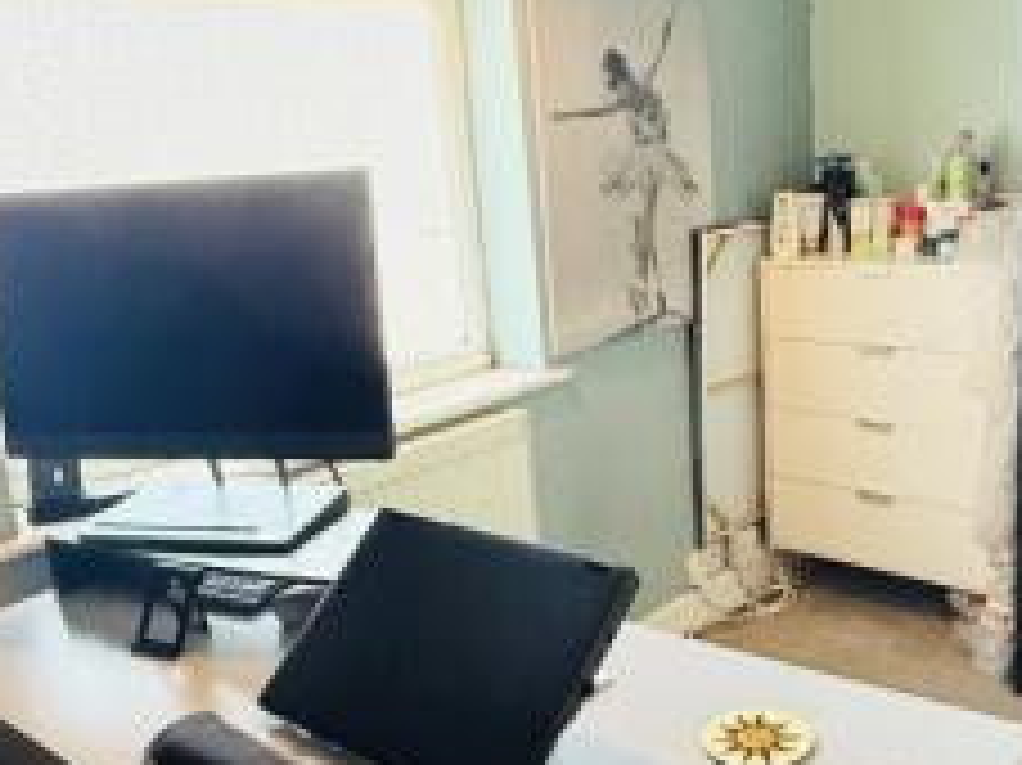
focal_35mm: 36
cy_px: 398
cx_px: 579
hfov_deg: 51.2
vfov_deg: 39.6
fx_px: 1062
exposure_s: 1/99
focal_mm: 2.22
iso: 320
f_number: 2.2
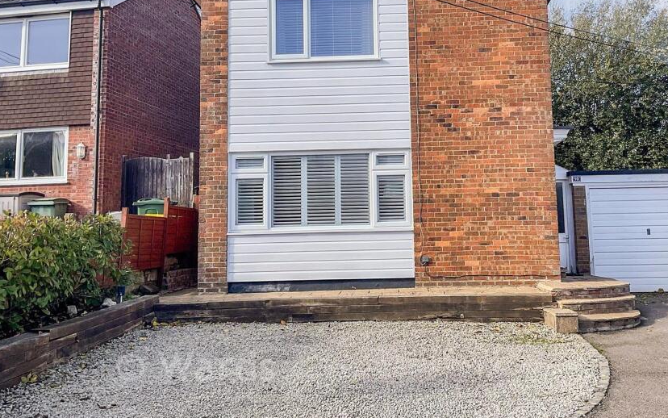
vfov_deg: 33.4
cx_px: 383
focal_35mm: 38
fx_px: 692
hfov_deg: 51.3
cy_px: 156
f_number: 1.8
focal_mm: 3
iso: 16
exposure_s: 1/900
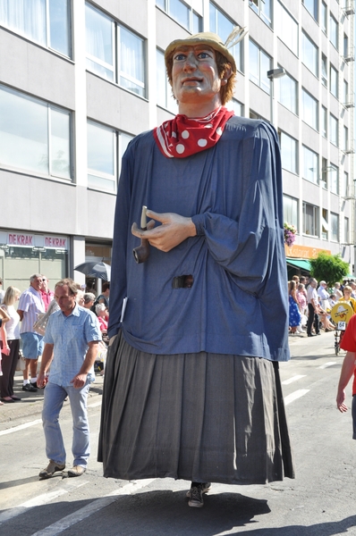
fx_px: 714
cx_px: 178
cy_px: 268
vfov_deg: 41.2
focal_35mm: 48
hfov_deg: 28.0
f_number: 5
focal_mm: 32
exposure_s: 1/1250
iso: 400
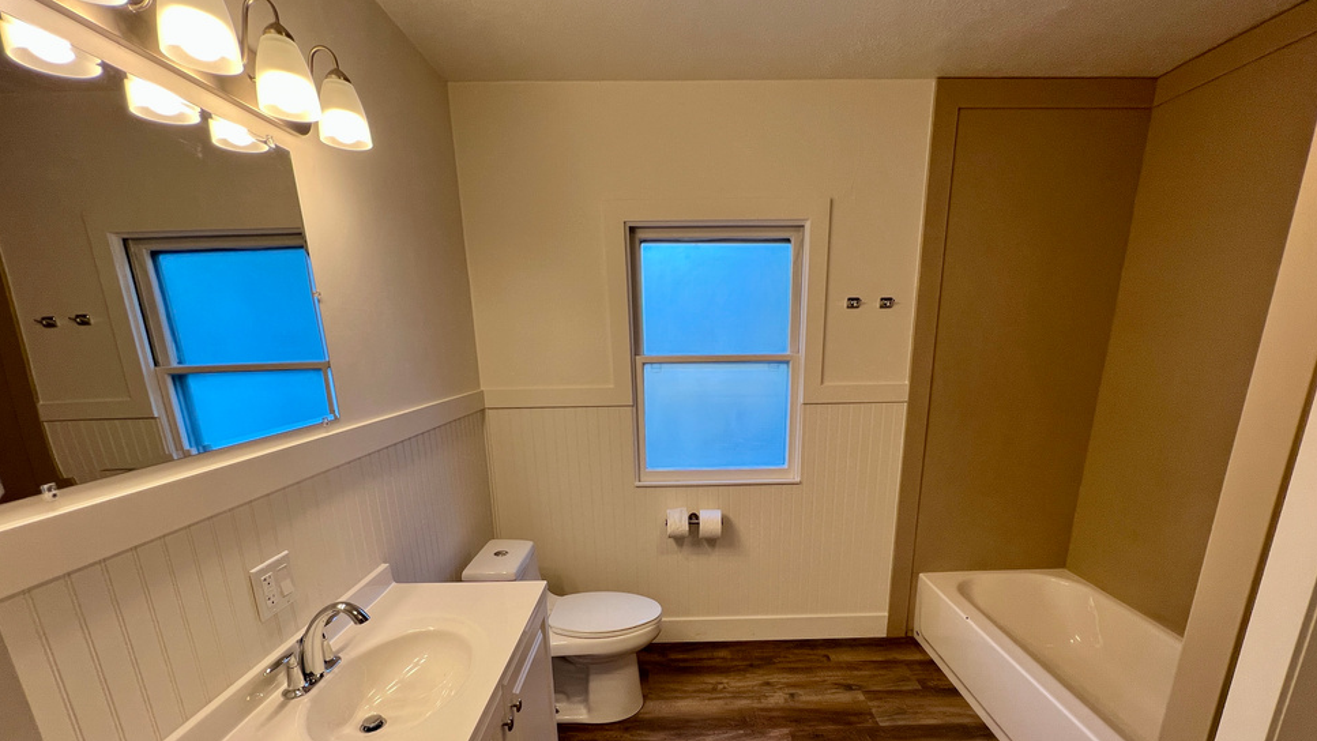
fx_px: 524
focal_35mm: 15
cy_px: 494
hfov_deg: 103.0
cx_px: 682
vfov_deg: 68.5
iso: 80
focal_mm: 1.57
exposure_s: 1/120
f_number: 1.8
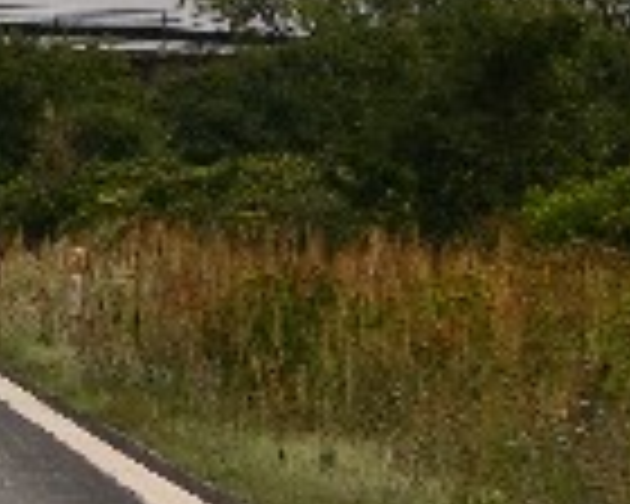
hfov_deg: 4.3
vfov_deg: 3.5
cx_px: -443
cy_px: -230
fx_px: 8335
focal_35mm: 447
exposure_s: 1/180
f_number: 5.2
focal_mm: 27.3
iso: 50
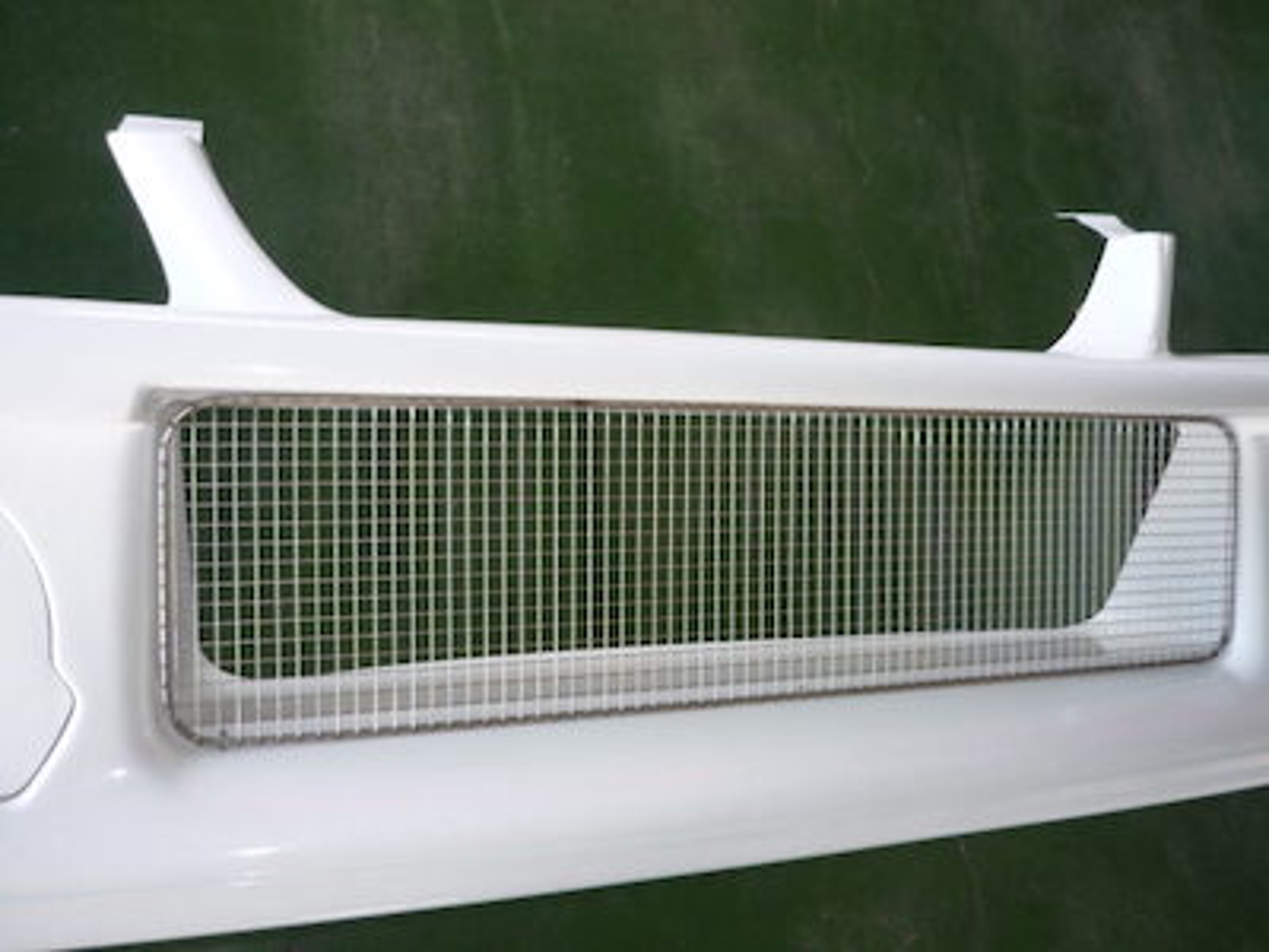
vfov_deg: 42.9
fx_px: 1210
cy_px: 476
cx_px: 634
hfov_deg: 55.4
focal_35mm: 33
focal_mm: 5.5
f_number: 2.8
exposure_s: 1/60
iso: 100
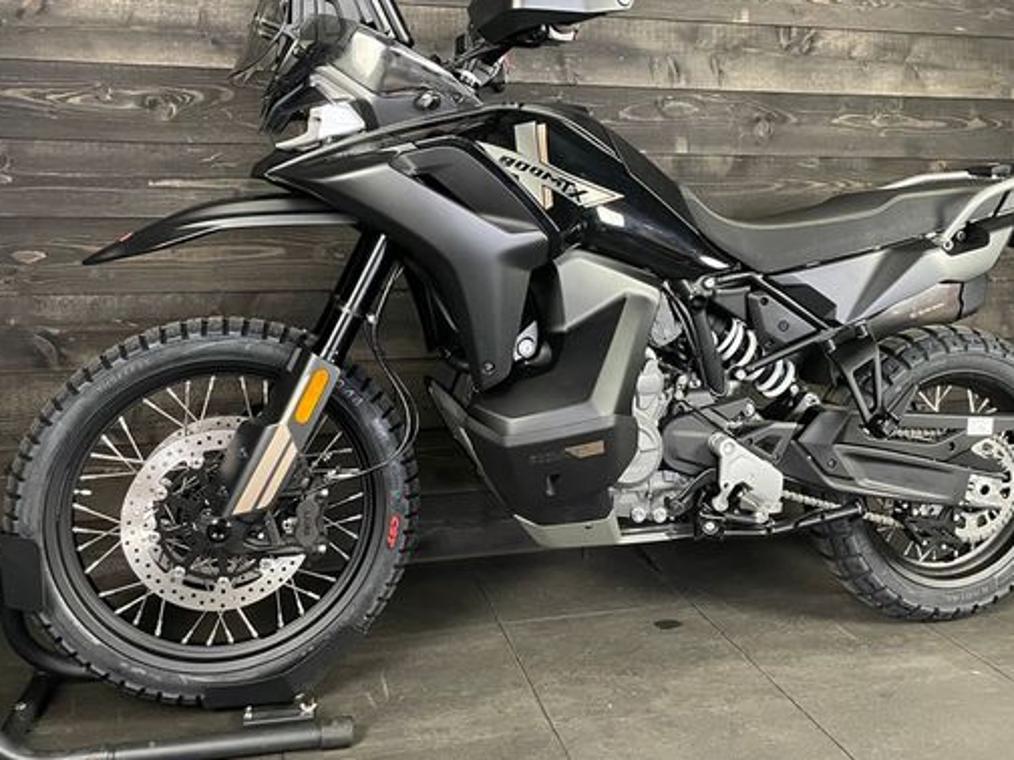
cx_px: 549
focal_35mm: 33
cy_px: 298
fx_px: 967
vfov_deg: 42.7
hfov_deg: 55.3
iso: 640
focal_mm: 4.2
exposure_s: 1/33
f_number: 1.6
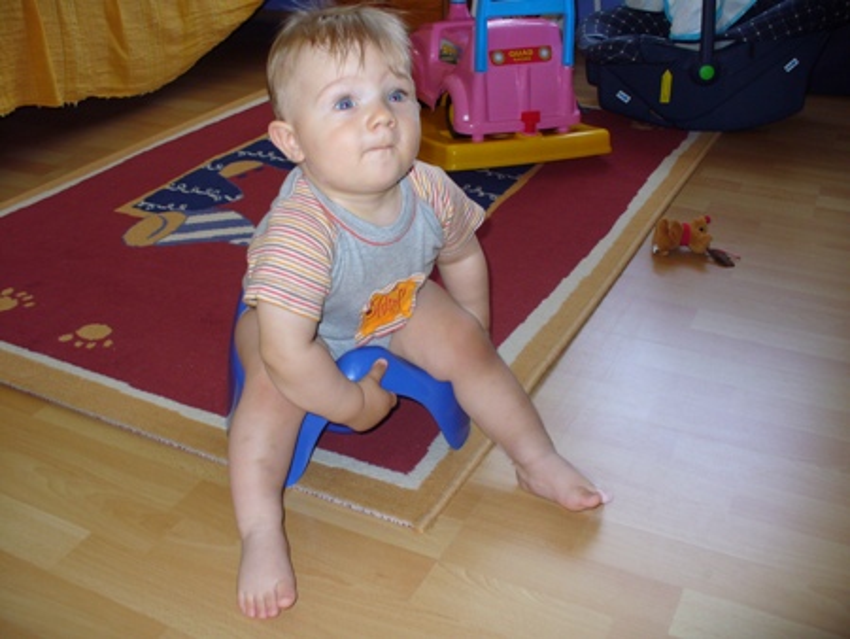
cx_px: 425
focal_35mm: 37
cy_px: 320
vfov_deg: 38.7
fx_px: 909
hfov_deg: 50.1
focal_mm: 6.1
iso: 100
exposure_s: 1/30
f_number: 2.8
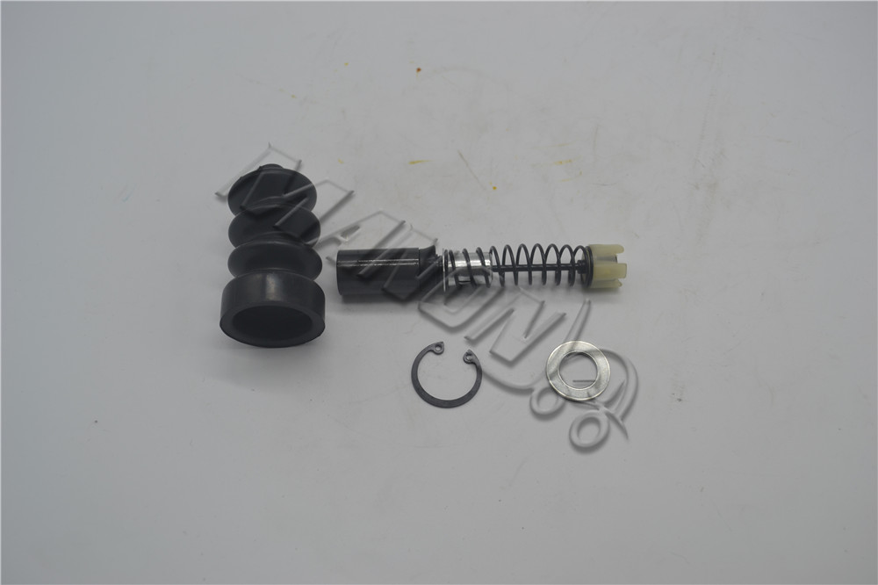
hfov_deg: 57.2
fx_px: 805
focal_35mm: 33
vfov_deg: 39.9
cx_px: 439
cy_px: 292
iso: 110
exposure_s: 1/125
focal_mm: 22
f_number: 5.6
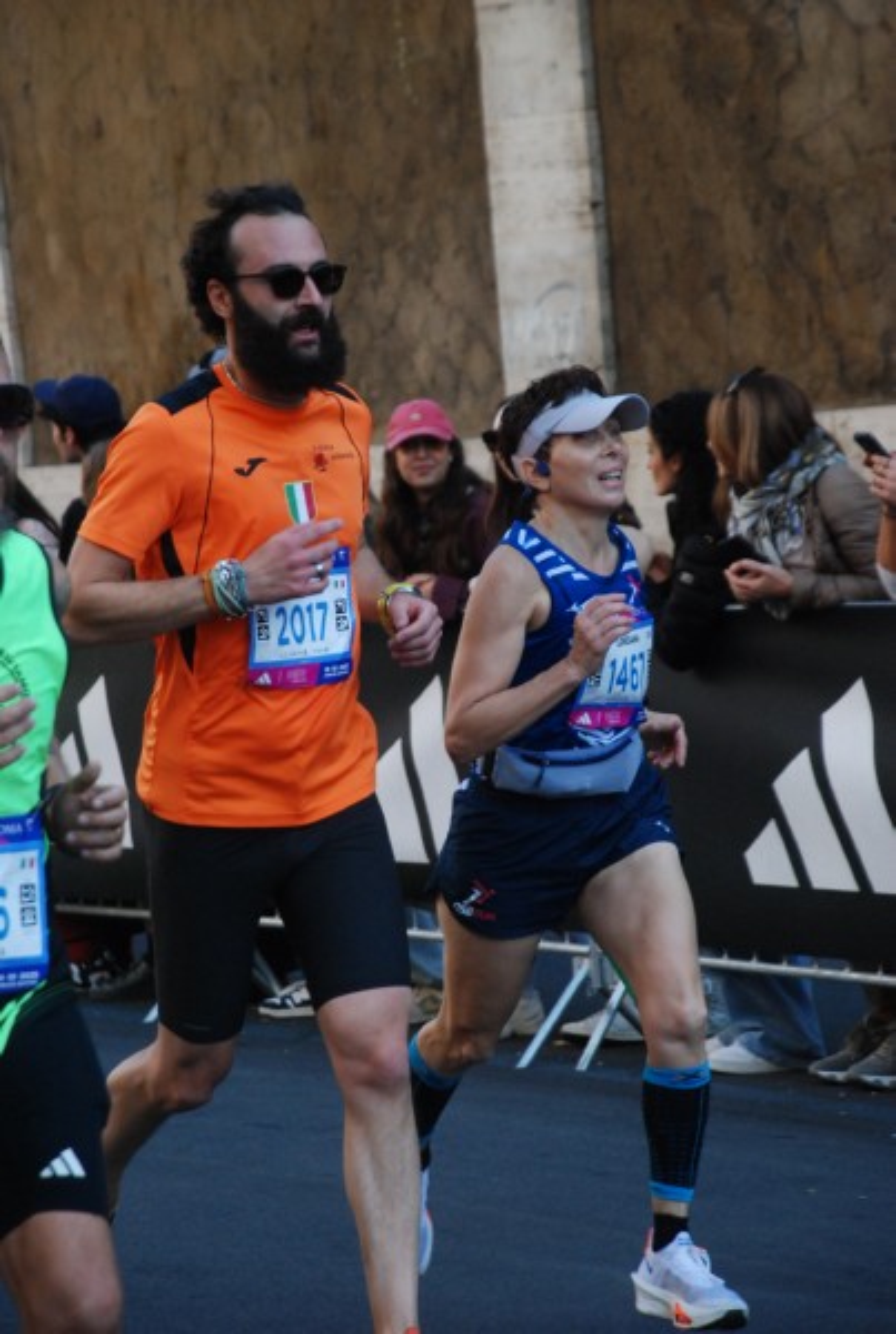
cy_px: 667
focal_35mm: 158
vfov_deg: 13.0
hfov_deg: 8.8
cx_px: 448
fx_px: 5849
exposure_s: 1/500
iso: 1000
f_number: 5.6
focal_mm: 105
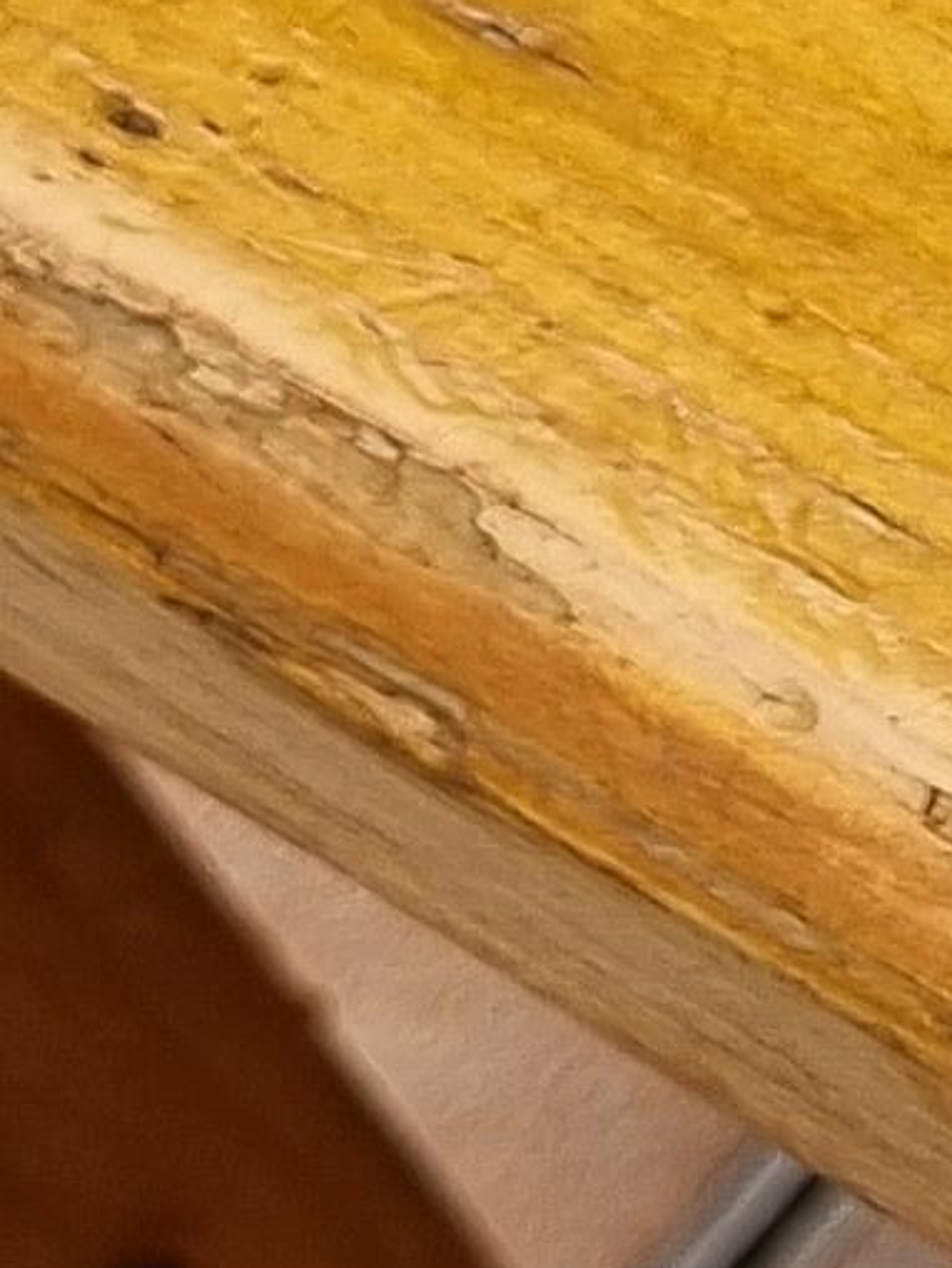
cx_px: 3250
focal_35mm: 206
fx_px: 7551
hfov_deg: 6.4
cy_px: 27
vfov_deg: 9.5
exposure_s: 1/734
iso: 50
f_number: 1.8
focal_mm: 5.4
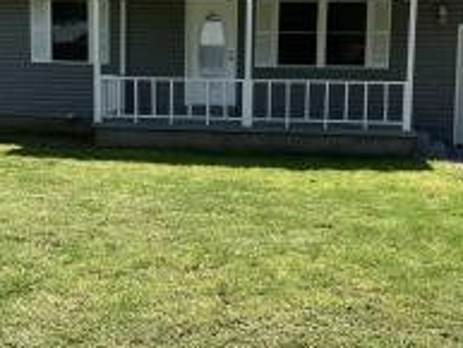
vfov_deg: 25.2
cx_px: 206
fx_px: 776
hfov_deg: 33.2
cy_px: 158
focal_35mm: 58
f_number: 1.8
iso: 32
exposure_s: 1/1171
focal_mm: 3.99
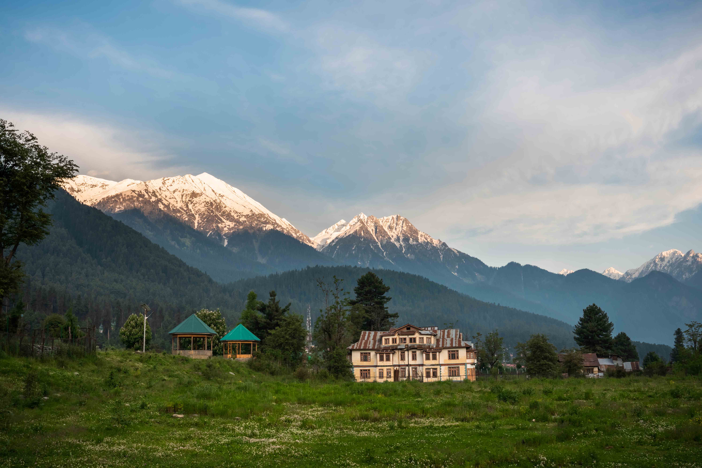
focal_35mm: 35
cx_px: 351
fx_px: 682
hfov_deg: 54.4
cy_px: 234
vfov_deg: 37.9
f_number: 13
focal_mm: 35
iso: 100
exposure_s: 1/250
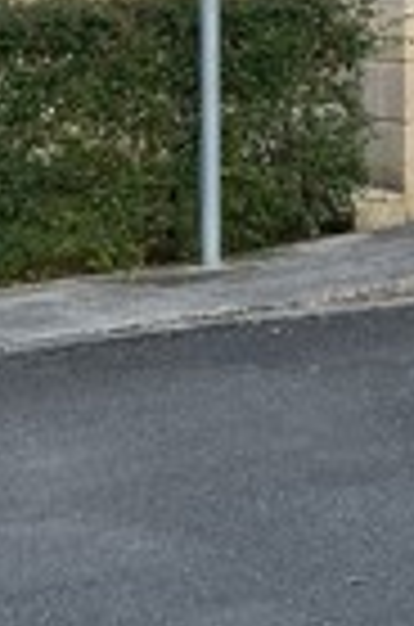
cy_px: -144
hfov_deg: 10.4
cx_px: 909
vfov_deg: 16.7
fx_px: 2028
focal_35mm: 117
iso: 40
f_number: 1.6
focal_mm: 5.1
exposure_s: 1/250
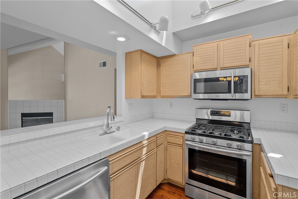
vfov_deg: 73.8
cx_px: 149
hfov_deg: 96.7
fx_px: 132
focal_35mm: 16
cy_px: 100
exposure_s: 1/13
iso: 250
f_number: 6.3
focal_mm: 16
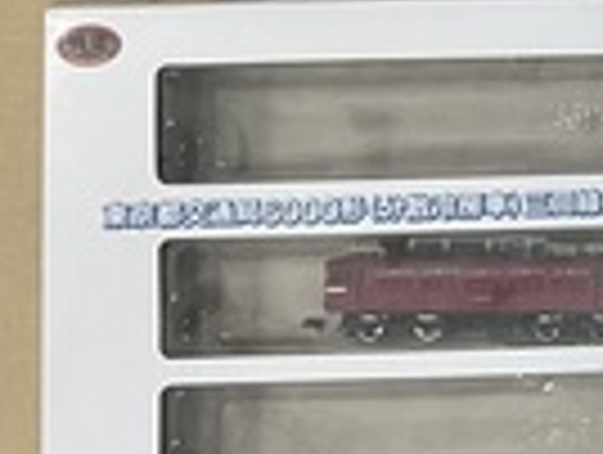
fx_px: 2408
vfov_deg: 10.8
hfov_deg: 12.1
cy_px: 112
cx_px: 1341
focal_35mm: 138
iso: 40
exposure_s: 1/50
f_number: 1.8
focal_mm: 3
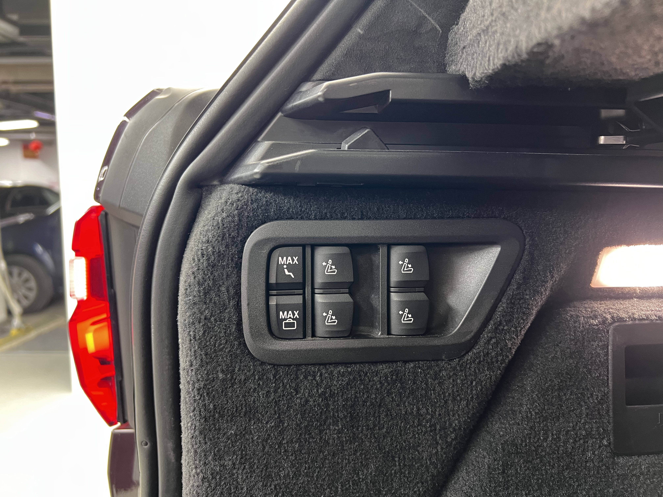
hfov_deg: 67.3
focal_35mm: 26
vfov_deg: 53.1
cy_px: 248
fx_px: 498
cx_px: 332
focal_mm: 5.7
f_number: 1.5
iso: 250
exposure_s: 1/50
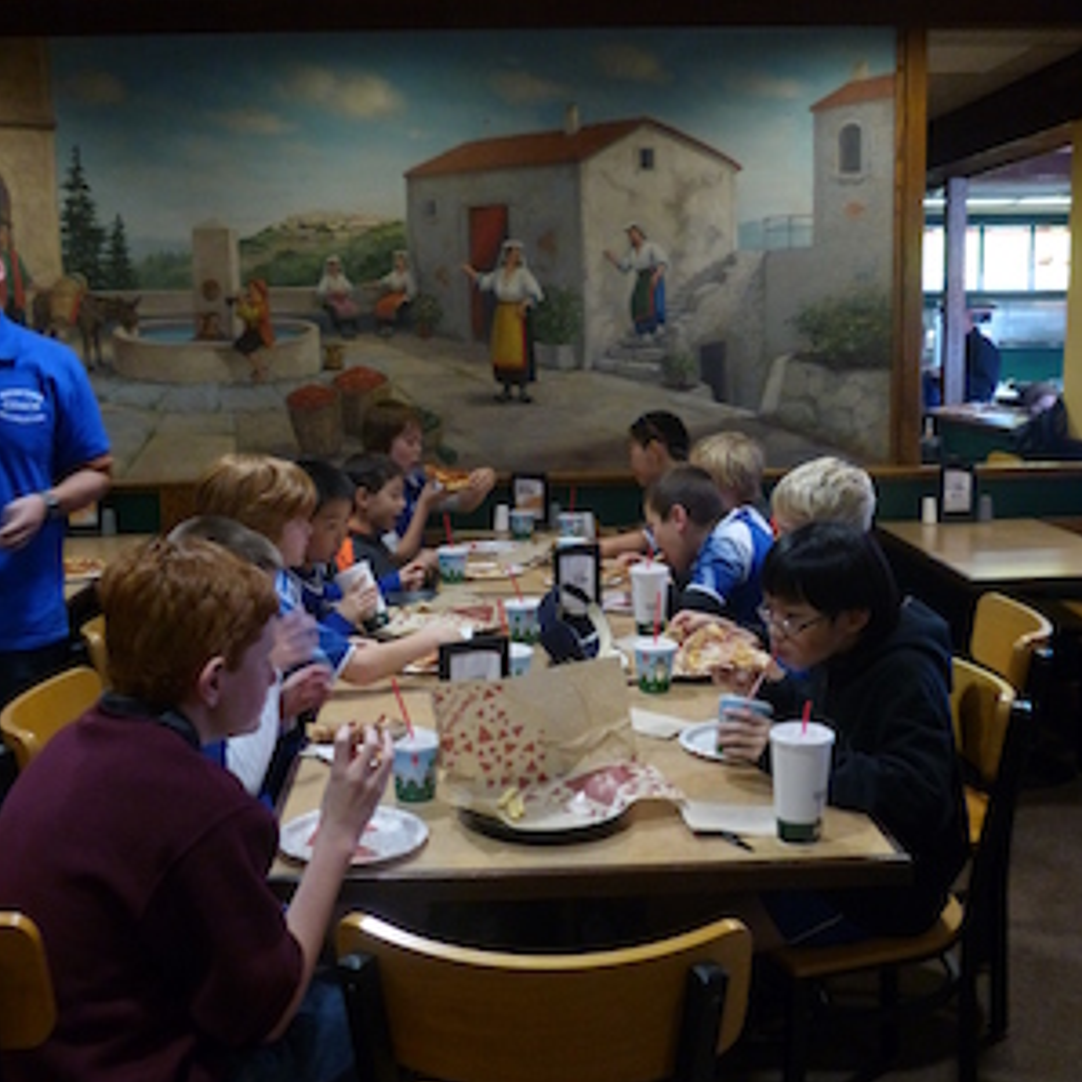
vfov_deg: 43.9
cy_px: 541
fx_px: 1344
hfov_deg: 43.9
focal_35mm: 38
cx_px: 541
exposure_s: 1/13
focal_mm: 5.7
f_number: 2.8
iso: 400
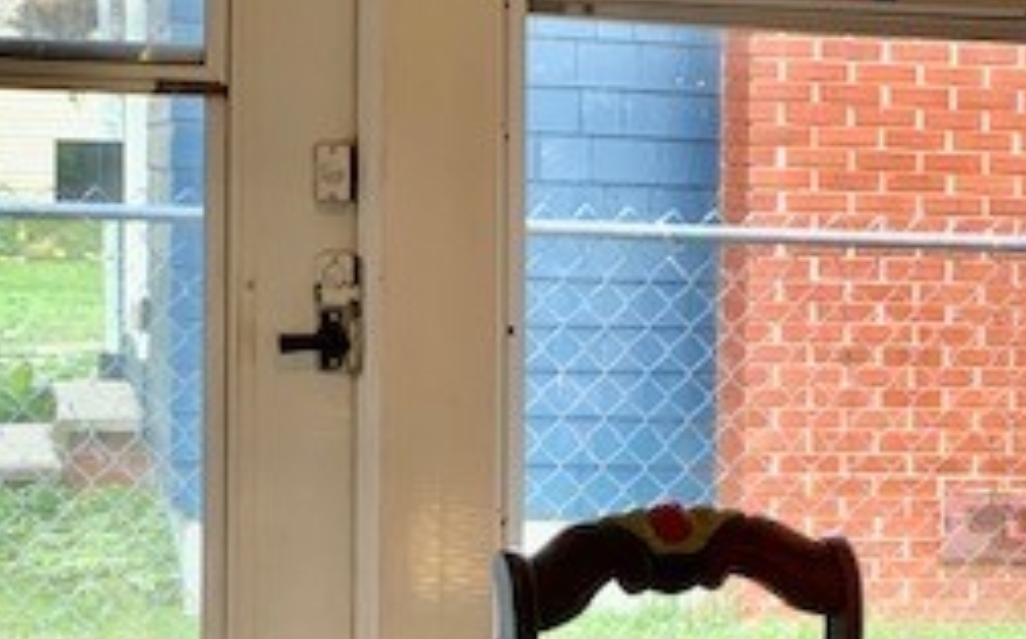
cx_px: 1258
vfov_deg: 9.3
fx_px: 3911
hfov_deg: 14.4
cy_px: 602
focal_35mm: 140
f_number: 2.4
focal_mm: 6
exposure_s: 1/60
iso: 200
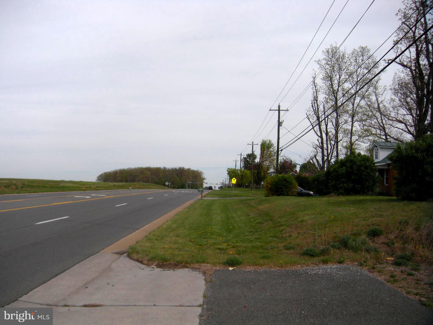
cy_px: 162
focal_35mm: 35
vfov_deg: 40.7
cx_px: 216
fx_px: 438
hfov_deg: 52.6
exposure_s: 1/1272
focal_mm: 5.9
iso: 89
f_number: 3.8
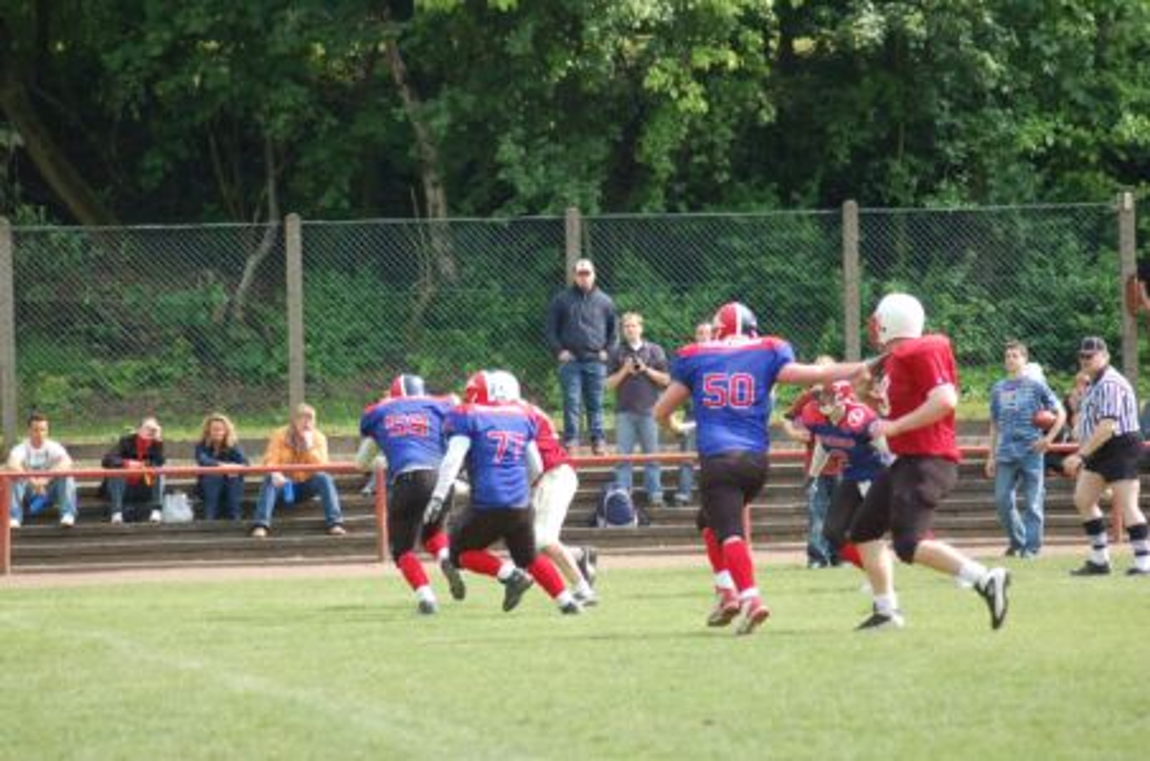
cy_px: 380
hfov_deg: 9.2
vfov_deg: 6.1
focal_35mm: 225
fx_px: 7172
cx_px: 575
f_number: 4.5
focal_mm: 150
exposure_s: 1/1000
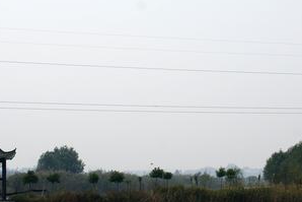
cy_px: 134
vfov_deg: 11.3
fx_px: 1016
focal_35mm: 121
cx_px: 175
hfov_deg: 16.9
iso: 100
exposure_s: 1/320
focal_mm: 40
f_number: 9
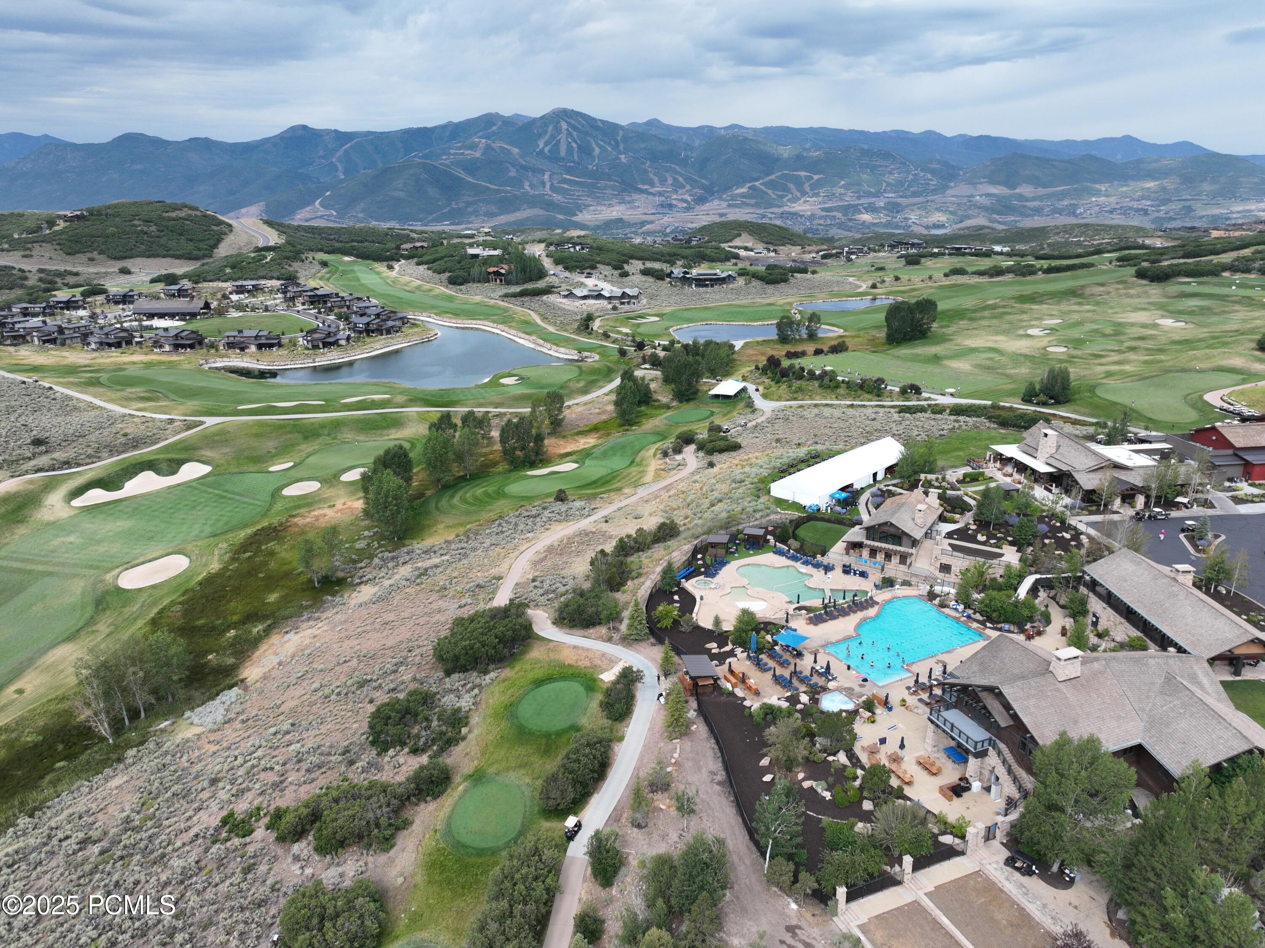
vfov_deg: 56.8
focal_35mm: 24
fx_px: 877
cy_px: 474
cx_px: 632
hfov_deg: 71.6
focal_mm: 12.29
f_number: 2.8
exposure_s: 1/1250
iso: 100
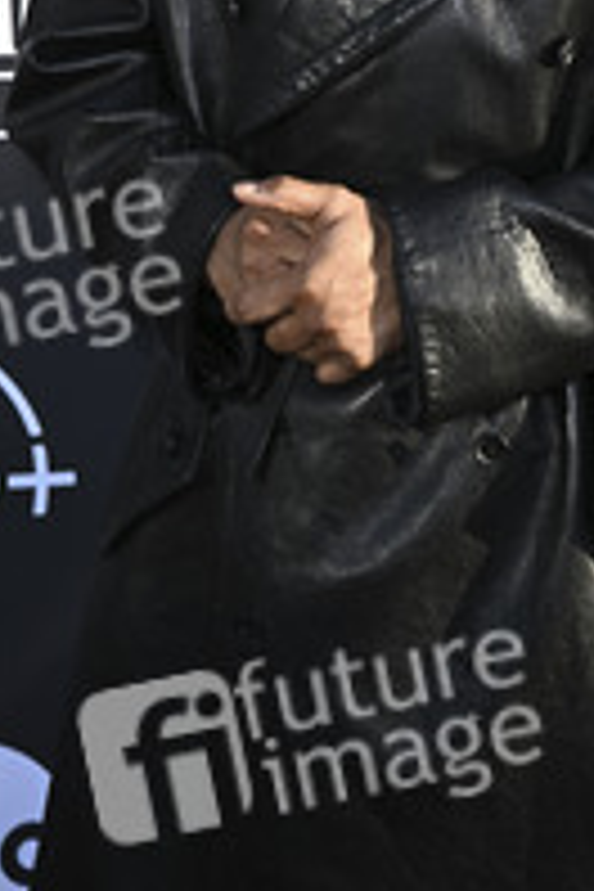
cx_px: 441
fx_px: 3242
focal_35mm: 131
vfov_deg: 15.4
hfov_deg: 10.4
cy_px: 63
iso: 250
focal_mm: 65
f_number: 9
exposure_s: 1/320
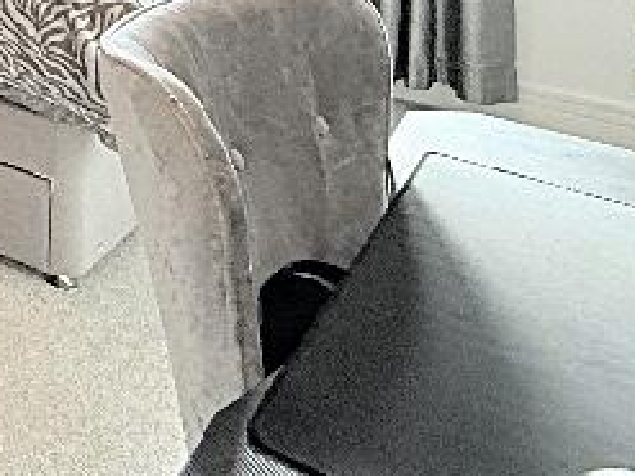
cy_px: -296
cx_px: -486
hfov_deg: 22.0
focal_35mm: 58
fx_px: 1063
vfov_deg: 20.4
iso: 125
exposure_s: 1/100
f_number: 2.2
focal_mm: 2.22
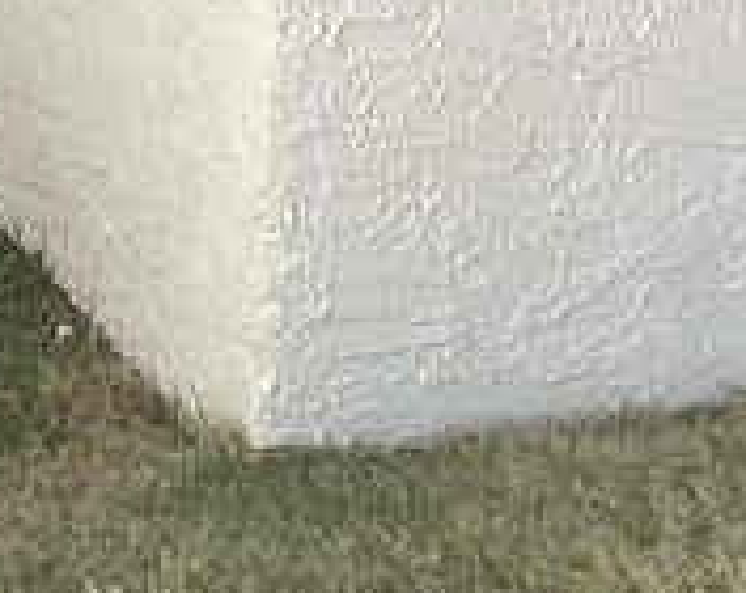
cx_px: -562
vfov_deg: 9.5
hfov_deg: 12.1
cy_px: -733
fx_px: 3238
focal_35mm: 147
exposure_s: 1/582
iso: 25
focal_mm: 3.3
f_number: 2.4
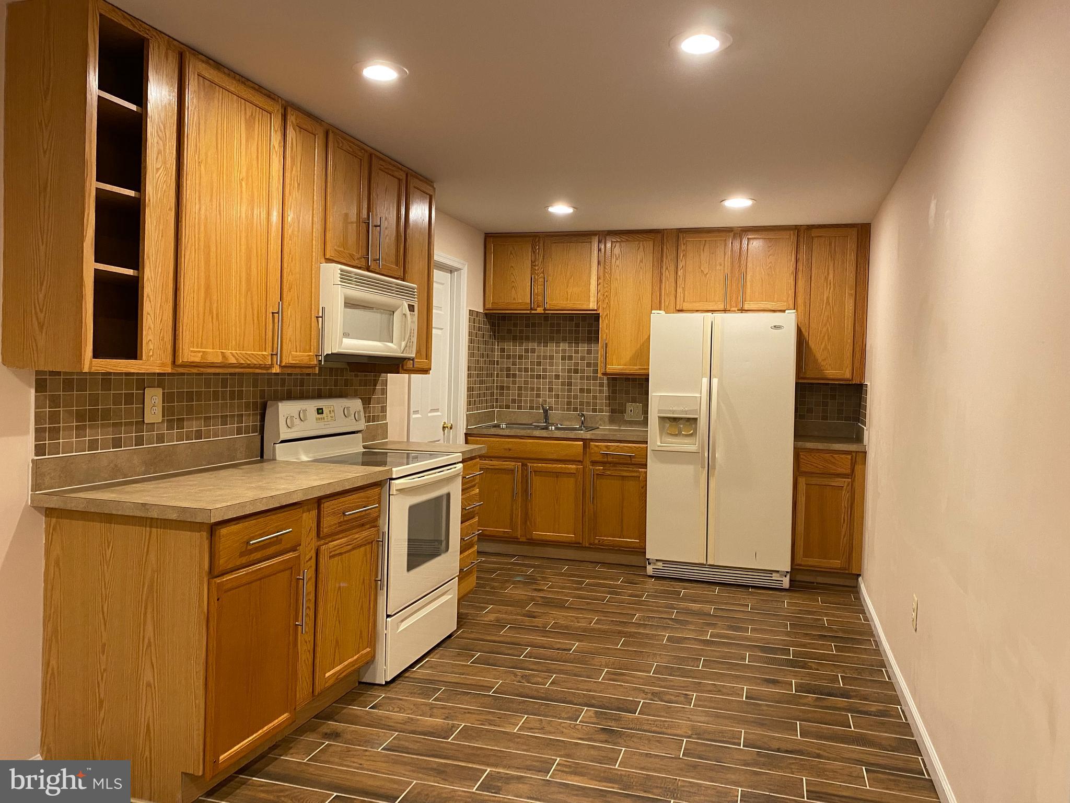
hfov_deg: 67.3
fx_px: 804
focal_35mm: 26
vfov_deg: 53.1
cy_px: 402
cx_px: 535
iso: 200
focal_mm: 4.25
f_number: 1.8
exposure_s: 1/60
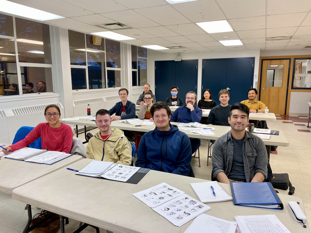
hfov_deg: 67.3
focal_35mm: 26
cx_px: 156
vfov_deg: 53.1
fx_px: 234
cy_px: 116
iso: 125
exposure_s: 1/120
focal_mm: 4.2
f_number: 1.6
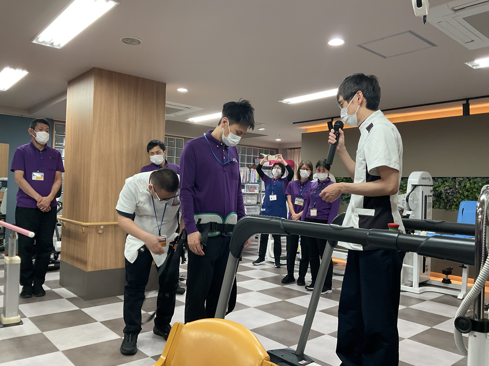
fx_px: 410
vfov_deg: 48.2
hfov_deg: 61.7
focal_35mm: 29
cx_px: 244
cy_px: 183
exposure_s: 1/50
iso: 100
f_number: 1.8
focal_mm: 3
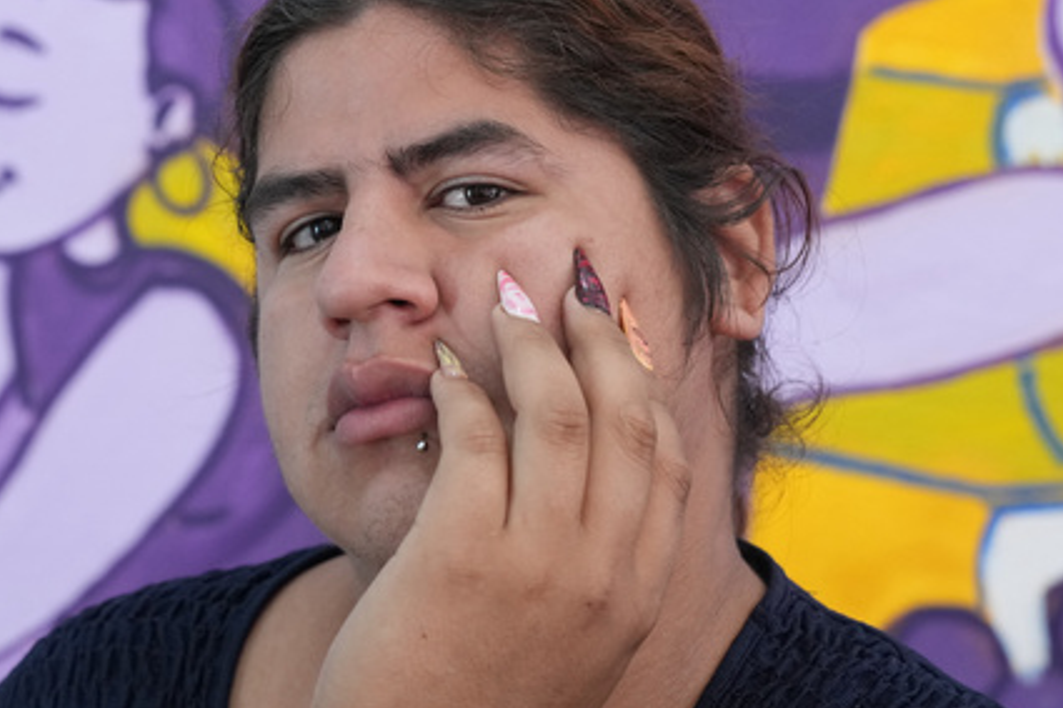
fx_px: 2774
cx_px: 508
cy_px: 304
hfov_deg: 21.7
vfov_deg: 14.5
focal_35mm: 94
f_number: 4.5
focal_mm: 52
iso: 2500
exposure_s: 1/320
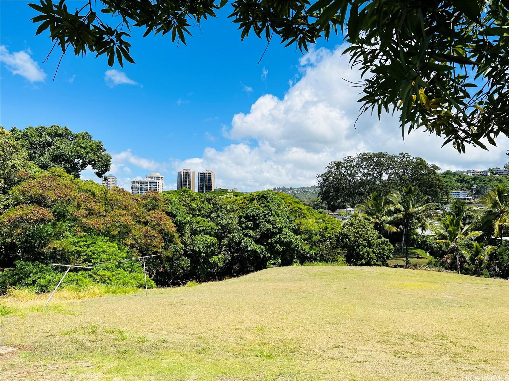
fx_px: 382
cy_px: 190
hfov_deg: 67.3
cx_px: 254
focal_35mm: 26
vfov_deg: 53.1
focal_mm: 5.7
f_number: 1.5
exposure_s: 1/5076
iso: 50
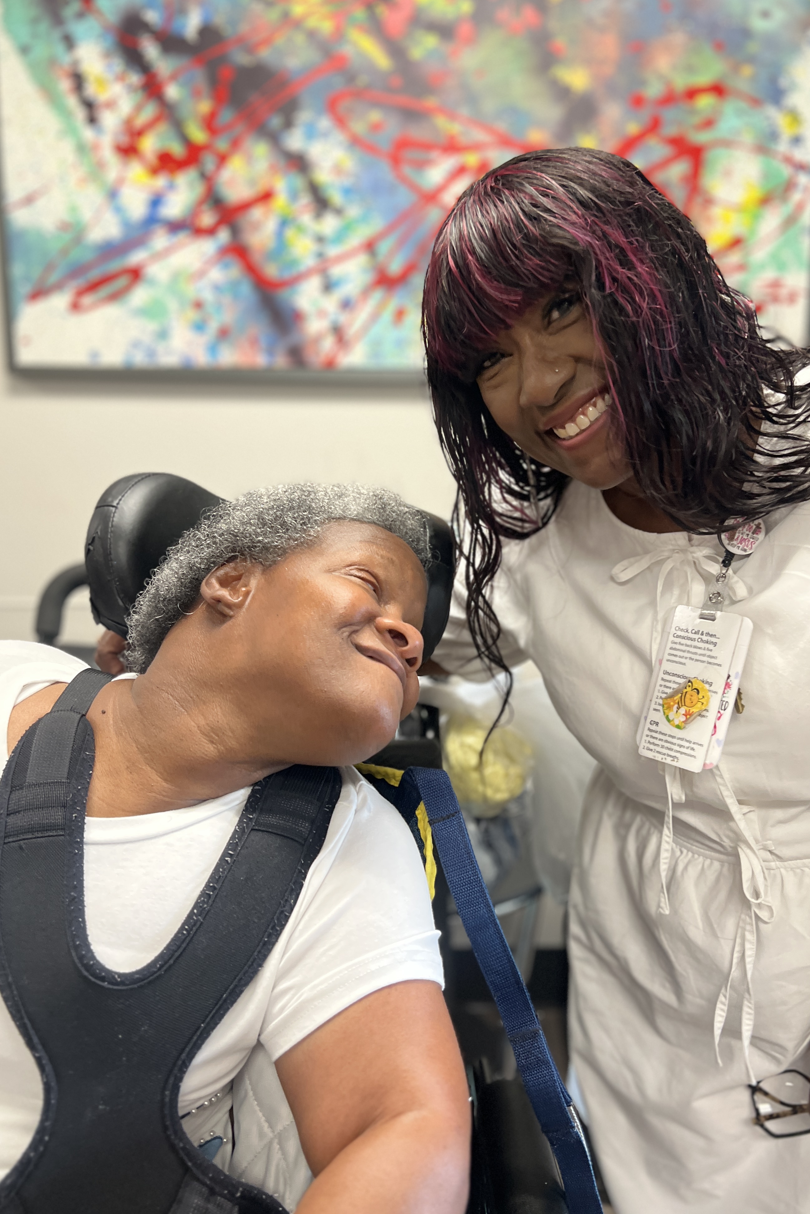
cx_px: 432
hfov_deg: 46.4
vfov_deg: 65.5
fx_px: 945
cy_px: 596
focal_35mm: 28
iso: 160
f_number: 1.5
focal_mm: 5.7
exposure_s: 1/60
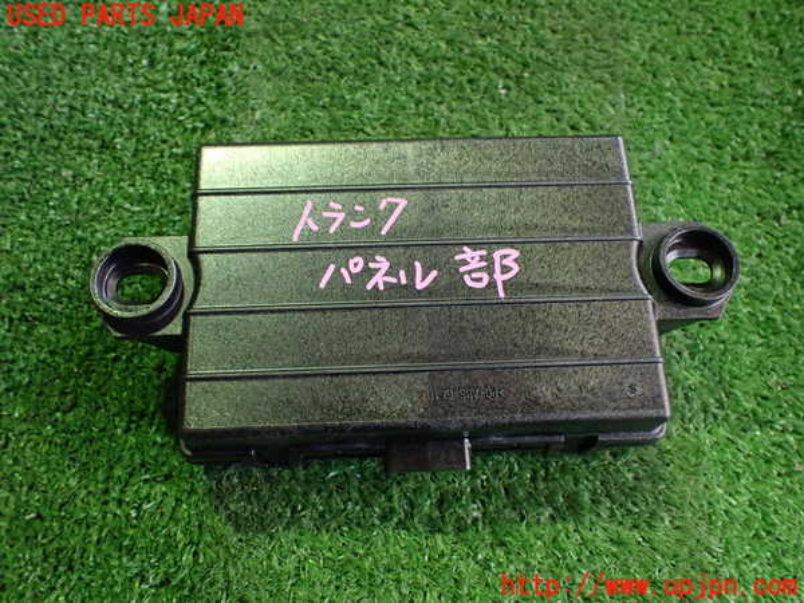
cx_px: 402
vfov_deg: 46.8
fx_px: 697
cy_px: 302
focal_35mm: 30
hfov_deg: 60.0
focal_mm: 5.4
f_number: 2.3
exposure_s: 1/60
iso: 800
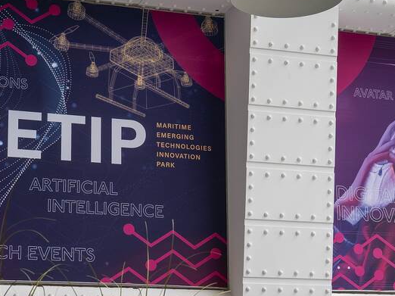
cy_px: 183
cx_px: 213
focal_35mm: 99
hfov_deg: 19.8
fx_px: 1129
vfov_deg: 14.9
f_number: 10
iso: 1600
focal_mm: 43
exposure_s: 1/50
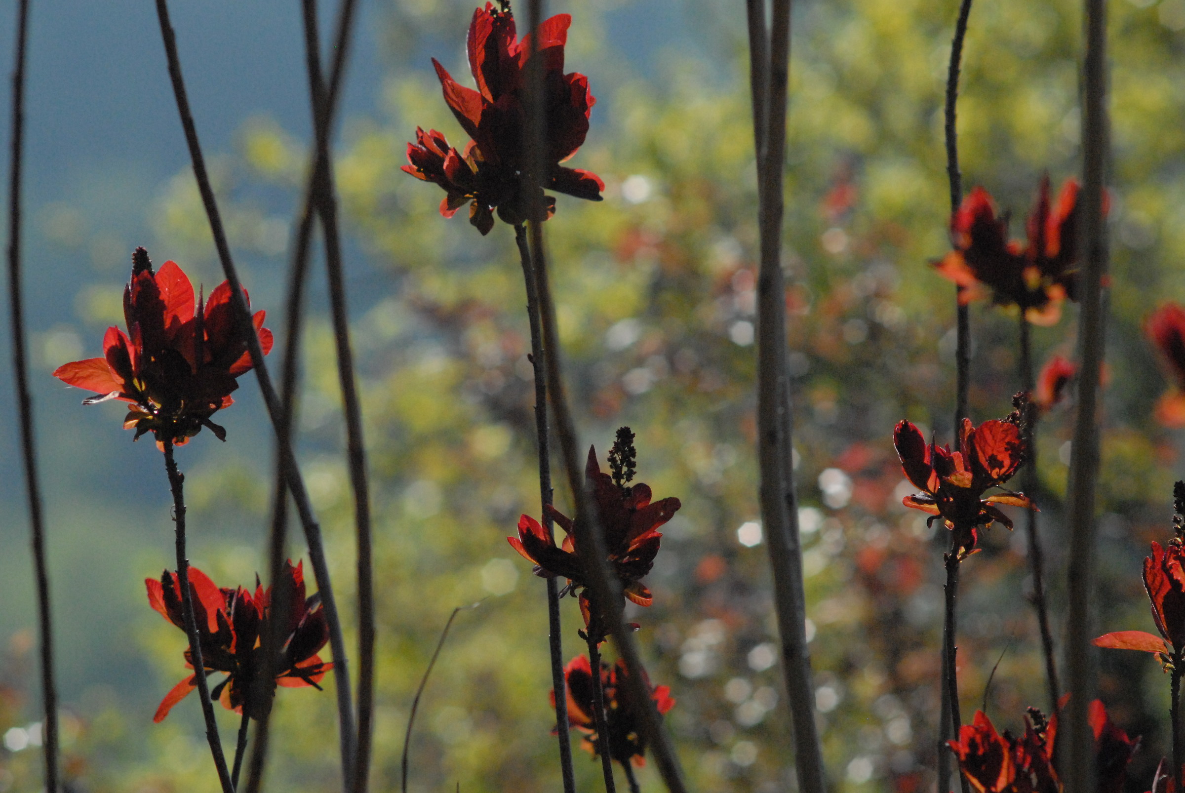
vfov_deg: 5.1
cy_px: 396
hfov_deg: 7.6
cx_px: 592
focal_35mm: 270
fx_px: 8897
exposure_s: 1/8000
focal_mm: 180
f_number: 5.6
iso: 1600
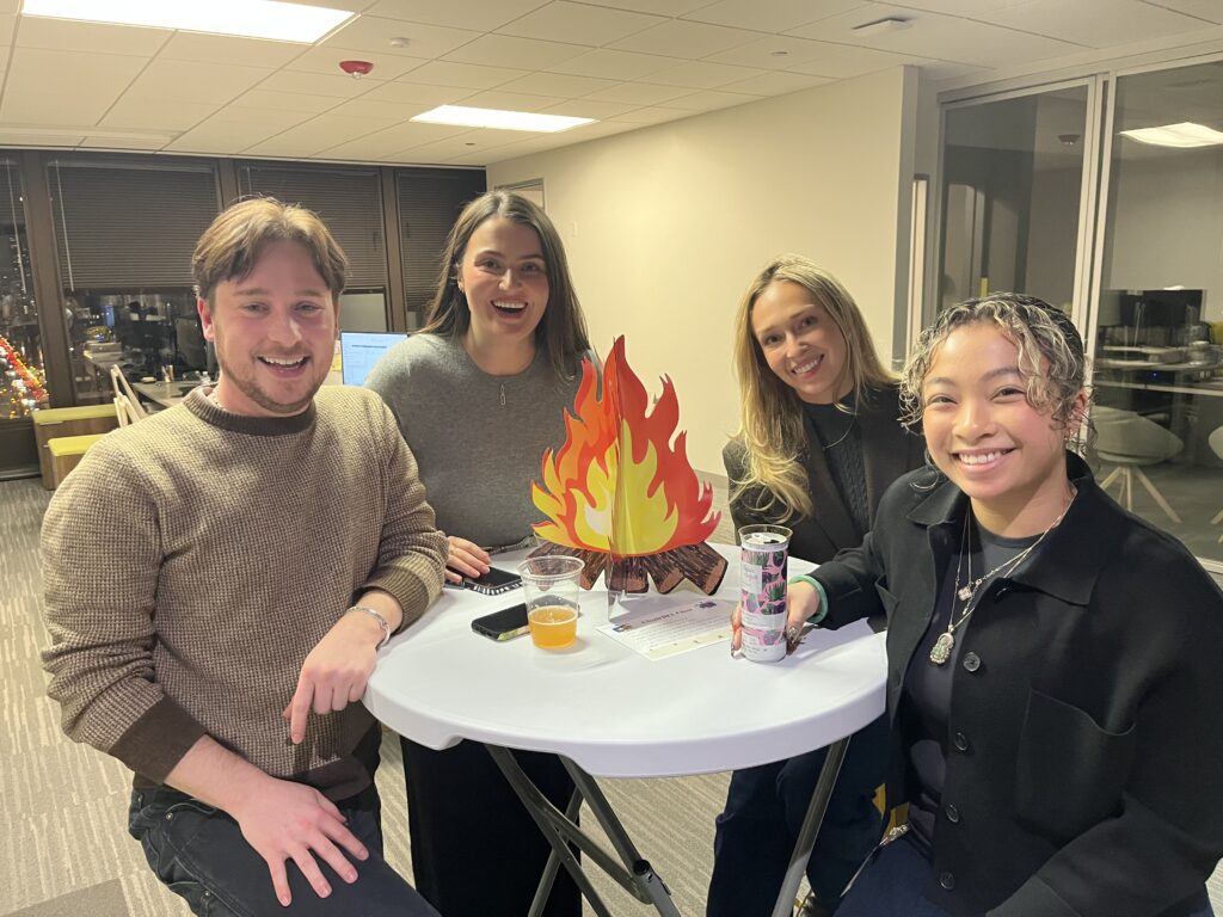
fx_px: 919
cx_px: 612
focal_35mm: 26
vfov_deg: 53.1
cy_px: 458
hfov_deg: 67.3
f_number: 1.6
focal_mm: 5.1
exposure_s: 1/60
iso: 320
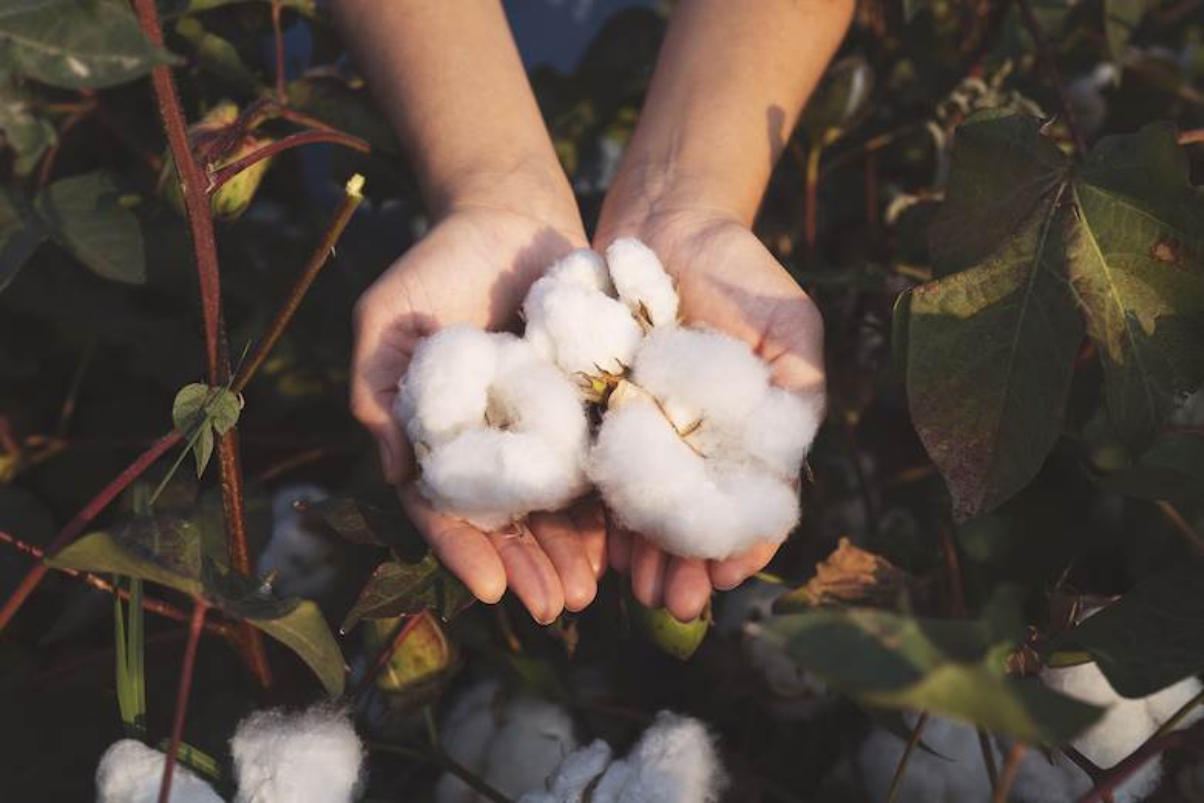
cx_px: 602
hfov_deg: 39.6
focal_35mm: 50
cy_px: 402
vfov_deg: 27.0
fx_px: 1672
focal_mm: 50
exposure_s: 1/200
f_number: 5
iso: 50
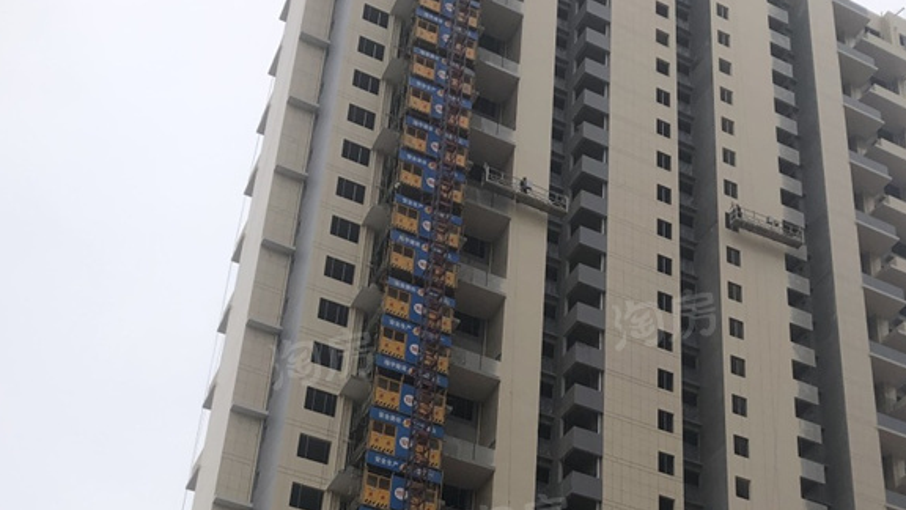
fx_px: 1273
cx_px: 517
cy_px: 524
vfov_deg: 21.7
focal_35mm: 53
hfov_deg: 39.1
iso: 20
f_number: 1.8
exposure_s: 1/453
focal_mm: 3.99
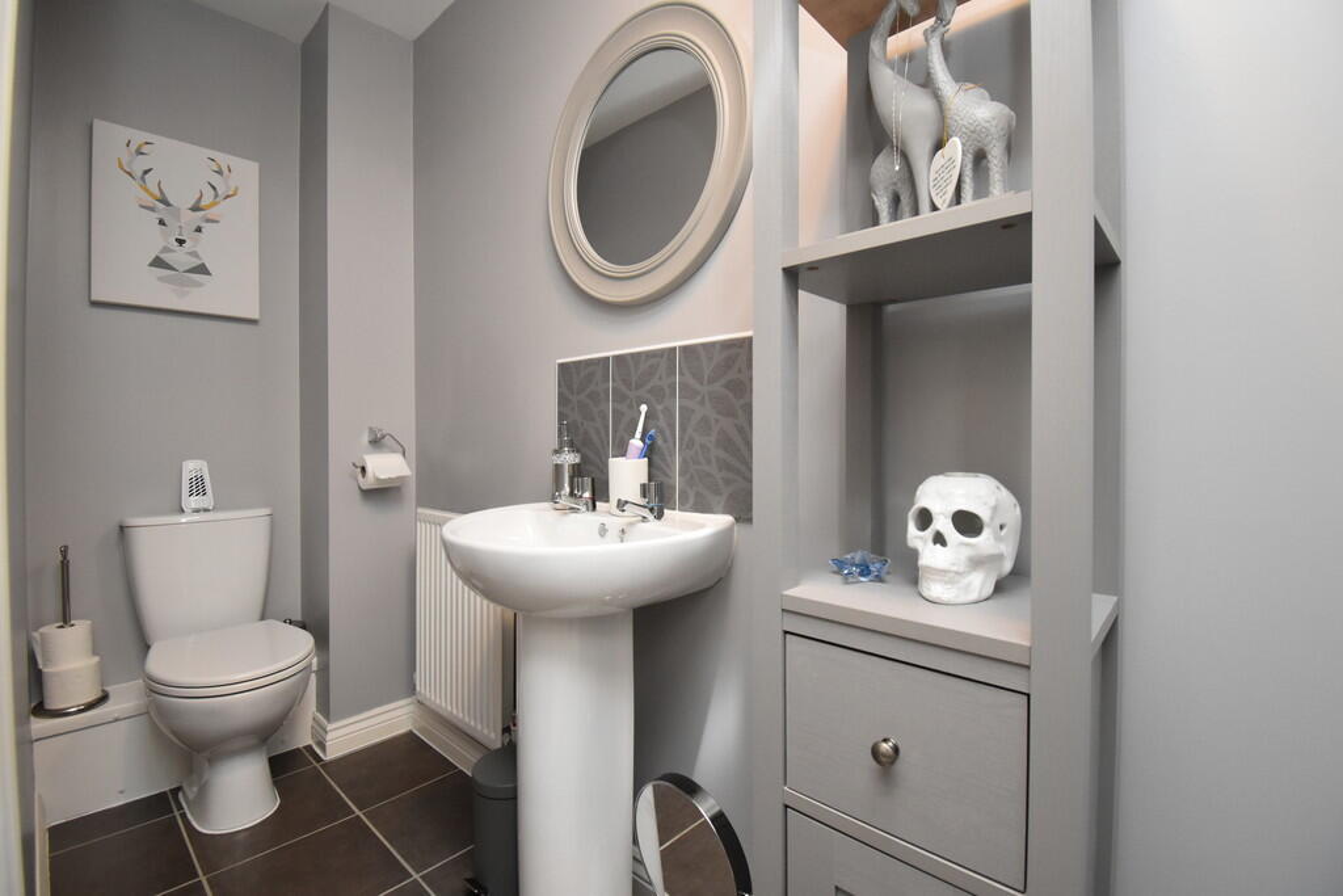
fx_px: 560
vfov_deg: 77.3
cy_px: 448
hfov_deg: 100.4
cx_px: 672
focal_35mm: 15
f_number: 4.5
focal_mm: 10
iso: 1600
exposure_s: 1/80
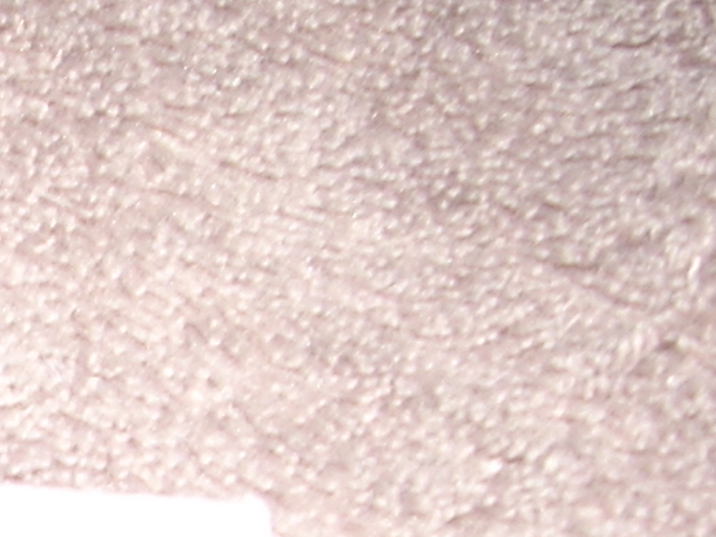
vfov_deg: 7.8
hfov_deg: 9.8
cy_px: 1041
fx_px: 3765
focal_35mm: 182
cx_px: -870
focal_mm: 6.2
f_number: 2.8
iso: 64
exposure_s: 1/60
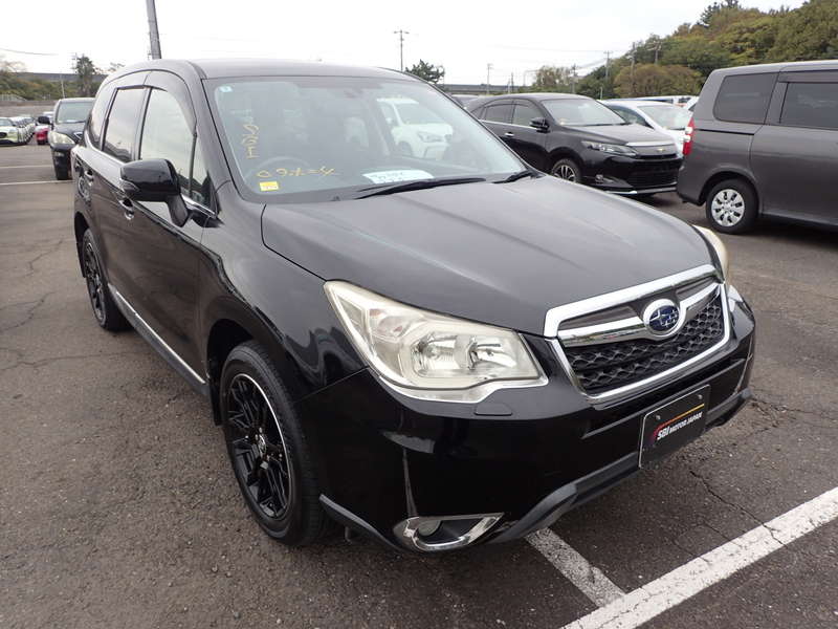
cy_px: 314
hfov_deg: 69.4
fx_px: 605
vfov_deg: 54.9
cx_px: 419
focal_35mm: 25
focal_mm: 4.5
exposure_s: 1/125
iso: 100
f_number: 2.8
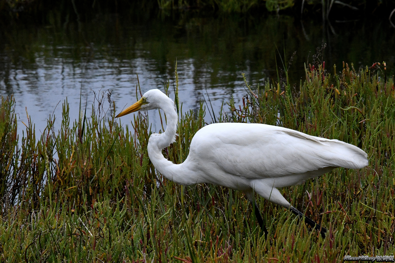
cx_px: 198
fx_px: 6035
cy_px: 132
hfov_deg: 3.7
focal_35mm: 550
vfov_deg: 2.5
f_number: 29
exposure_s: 1/2500
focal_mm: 550
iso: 5600
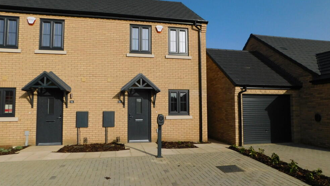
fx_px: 227
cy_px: 94
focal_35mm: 26
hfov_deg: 71.9
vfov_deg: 44.4
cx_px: 167
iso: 125
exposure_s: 1/640
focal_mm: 4
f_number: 6
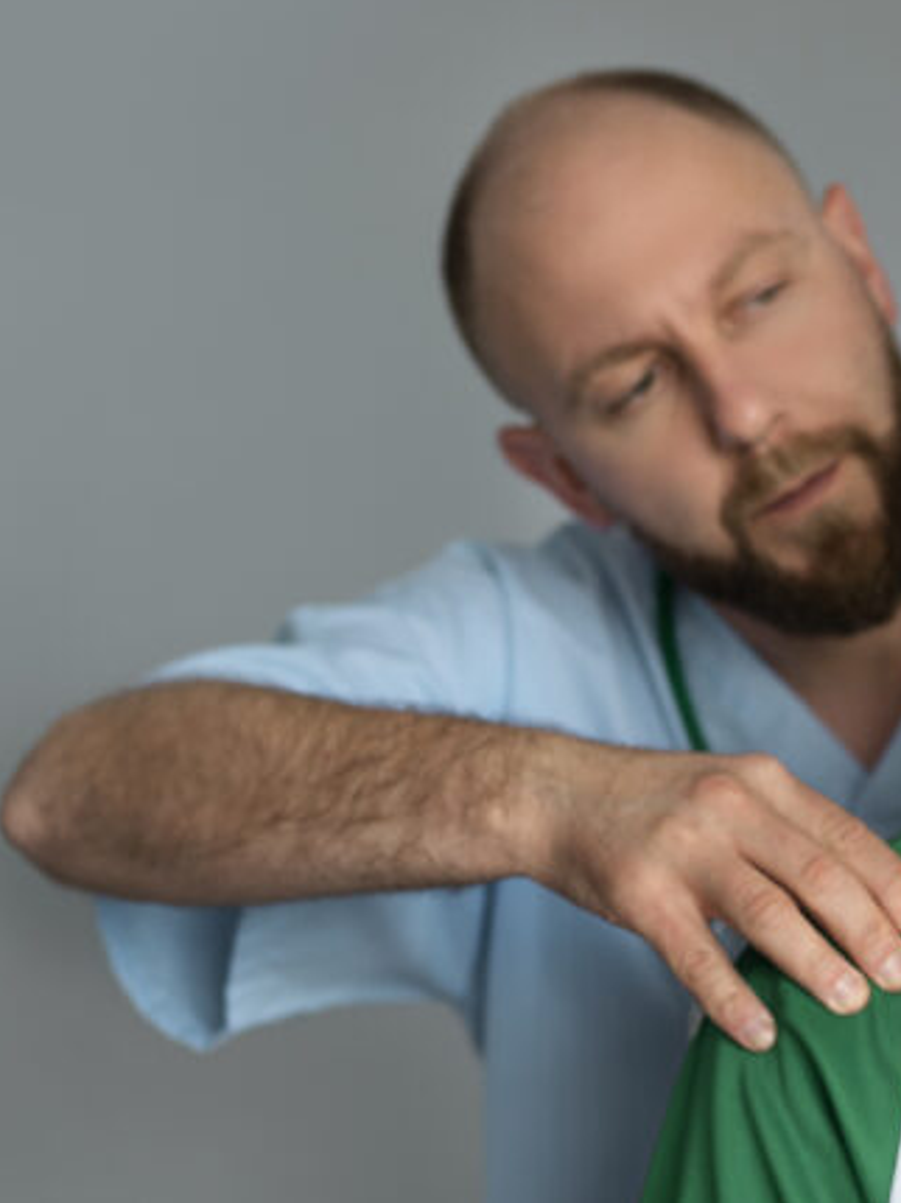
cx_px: 979
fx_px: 4377
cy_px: 765
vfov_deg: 15.6
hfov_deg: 11.6
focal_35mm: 126
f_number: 2.5
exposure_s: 1/160
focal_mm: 55
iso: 125
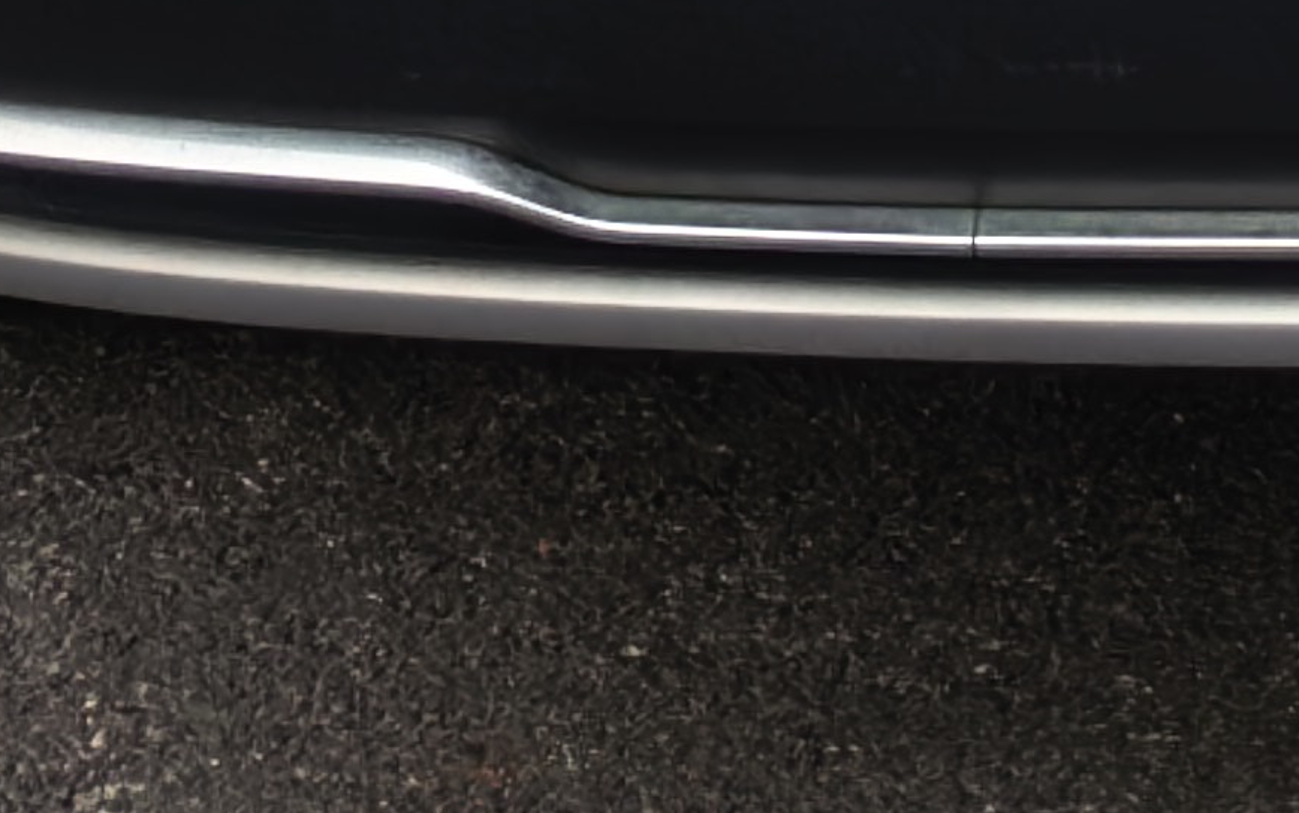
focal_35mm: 232
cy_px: -2414
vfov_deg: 5.1
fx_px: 8215
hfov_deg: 8.8
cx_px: 1896
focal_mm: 5.75
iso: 50
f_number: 2
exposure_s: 1/1527
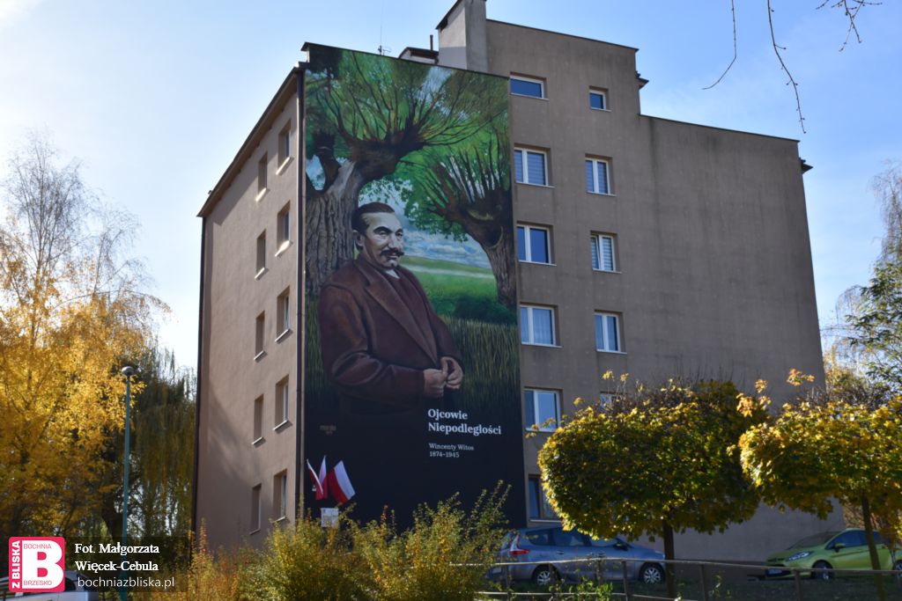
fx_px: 1278
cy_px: 300
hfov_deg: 38.9
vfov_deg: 26.5
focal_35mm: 51
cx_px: 451
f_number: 9
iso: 200
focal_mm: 34
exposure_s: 1/320
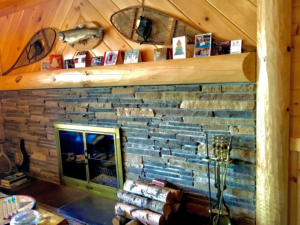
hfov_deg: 61.7
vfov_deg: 48.2
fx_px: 251
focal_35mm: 29
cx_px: 150
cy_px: 112
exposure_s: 1/15
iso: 400
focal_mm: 4.15
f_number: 2.2
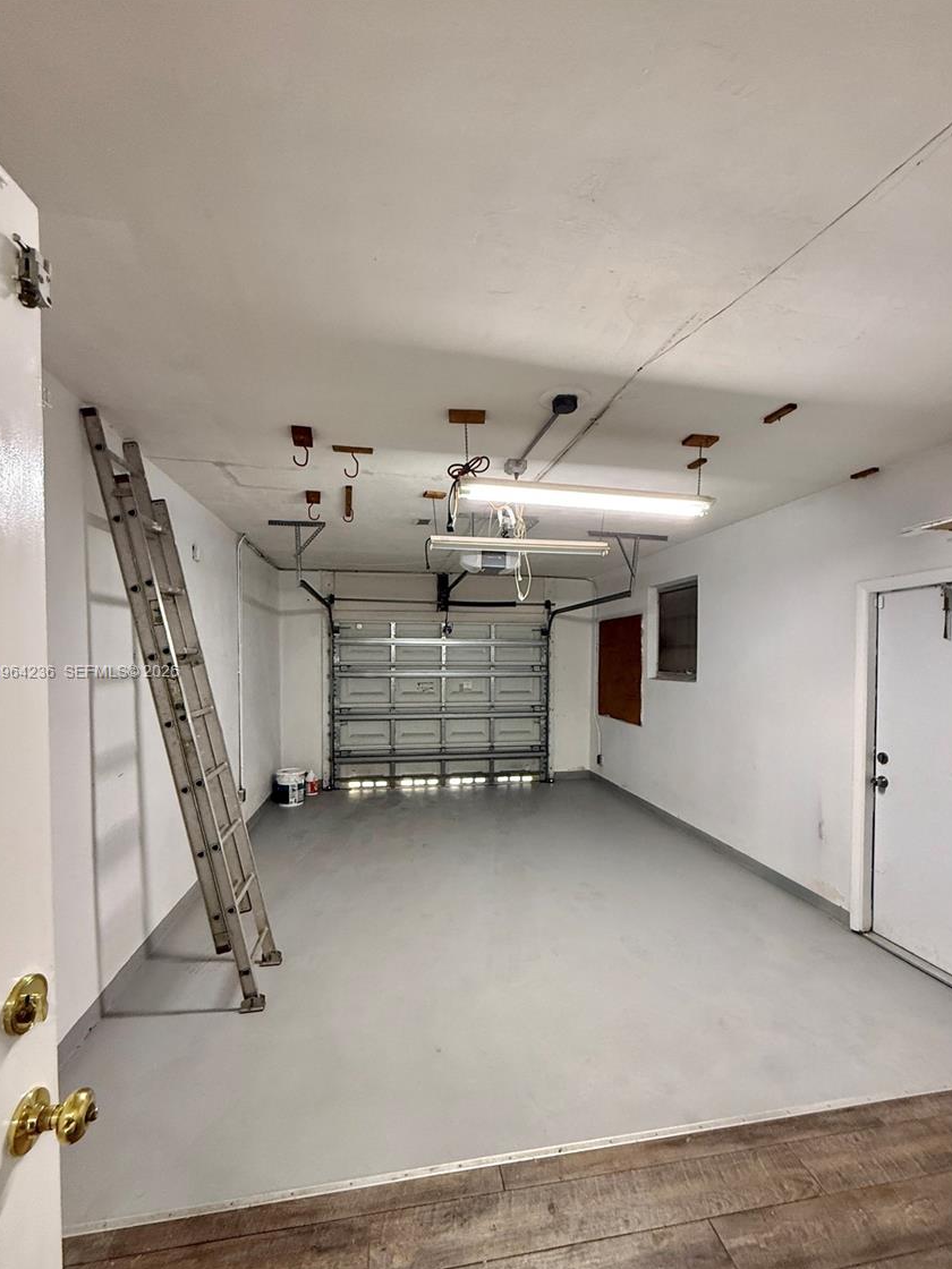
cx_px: 479
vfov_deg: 98.1
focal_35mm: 15
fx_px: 550
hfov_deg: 81.7
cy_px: 673
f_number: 2.2
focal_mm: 2.22
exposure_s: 1/60
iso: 400
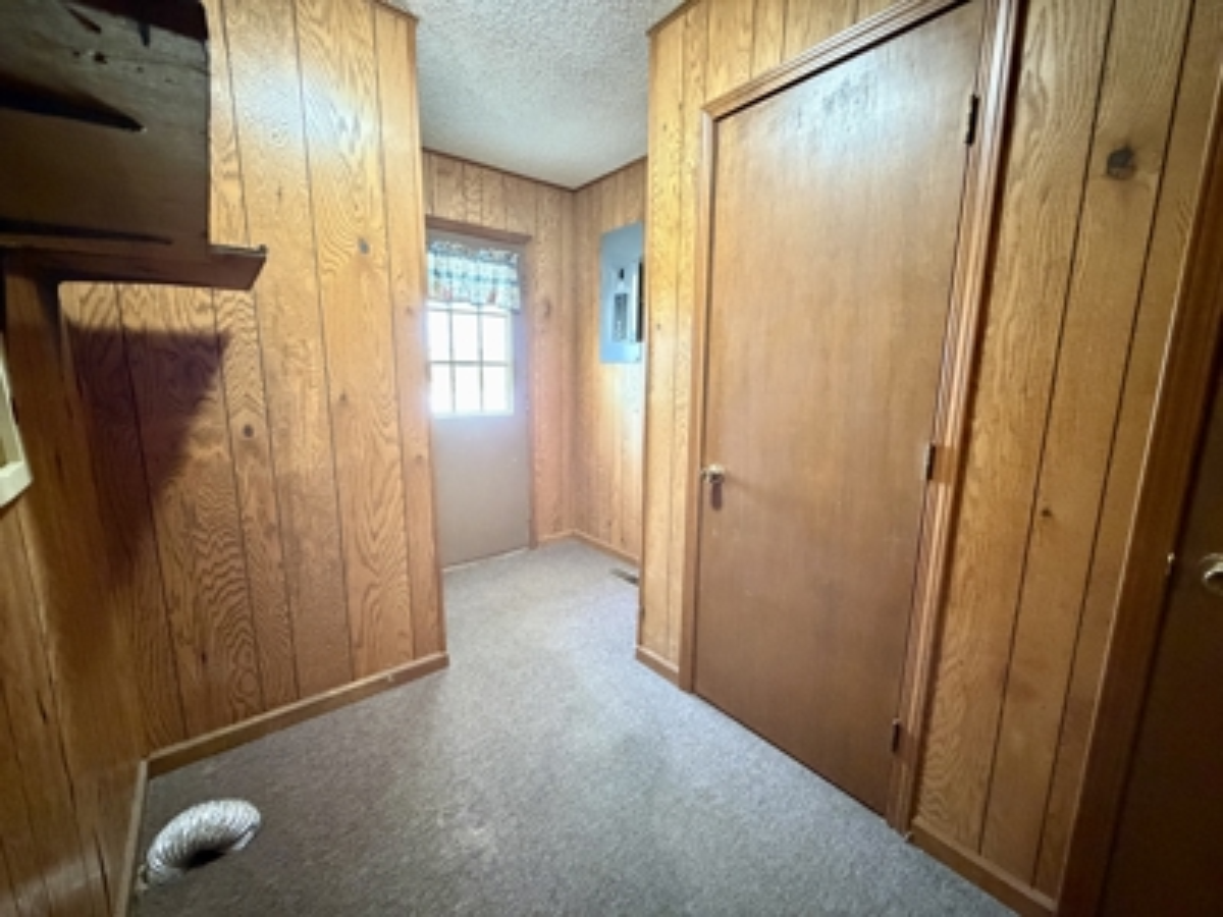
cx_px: 612
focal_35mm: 14
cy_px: 458
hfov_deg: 102.1
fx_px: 495
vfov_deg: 85.7
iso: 1250
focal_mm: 2.22
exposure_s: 1/30
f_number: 2.2
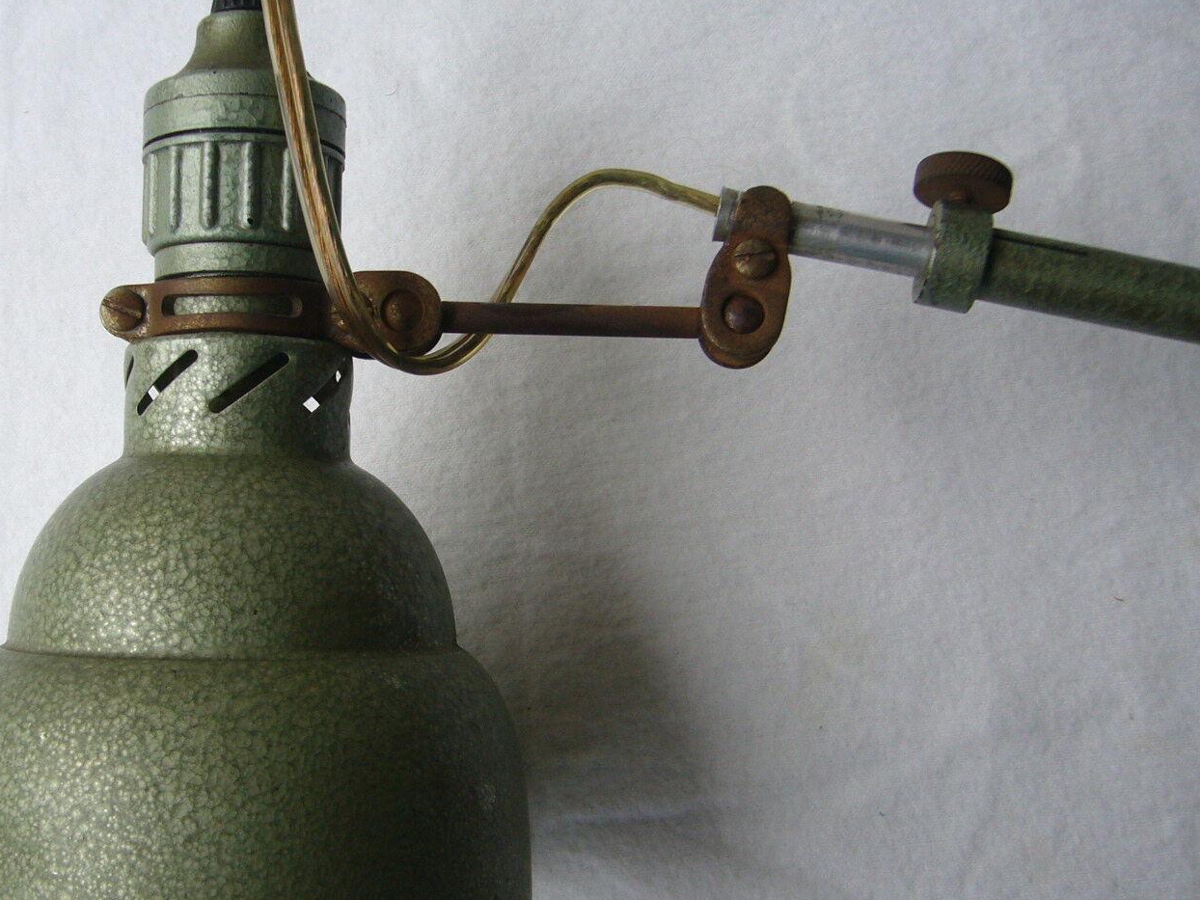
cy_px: 511
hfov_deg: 41.8
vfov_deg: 32.1
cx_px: 458
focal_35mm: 45
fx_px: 1560
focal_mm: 5.8
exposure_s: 1/30
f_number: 2.8
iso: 100
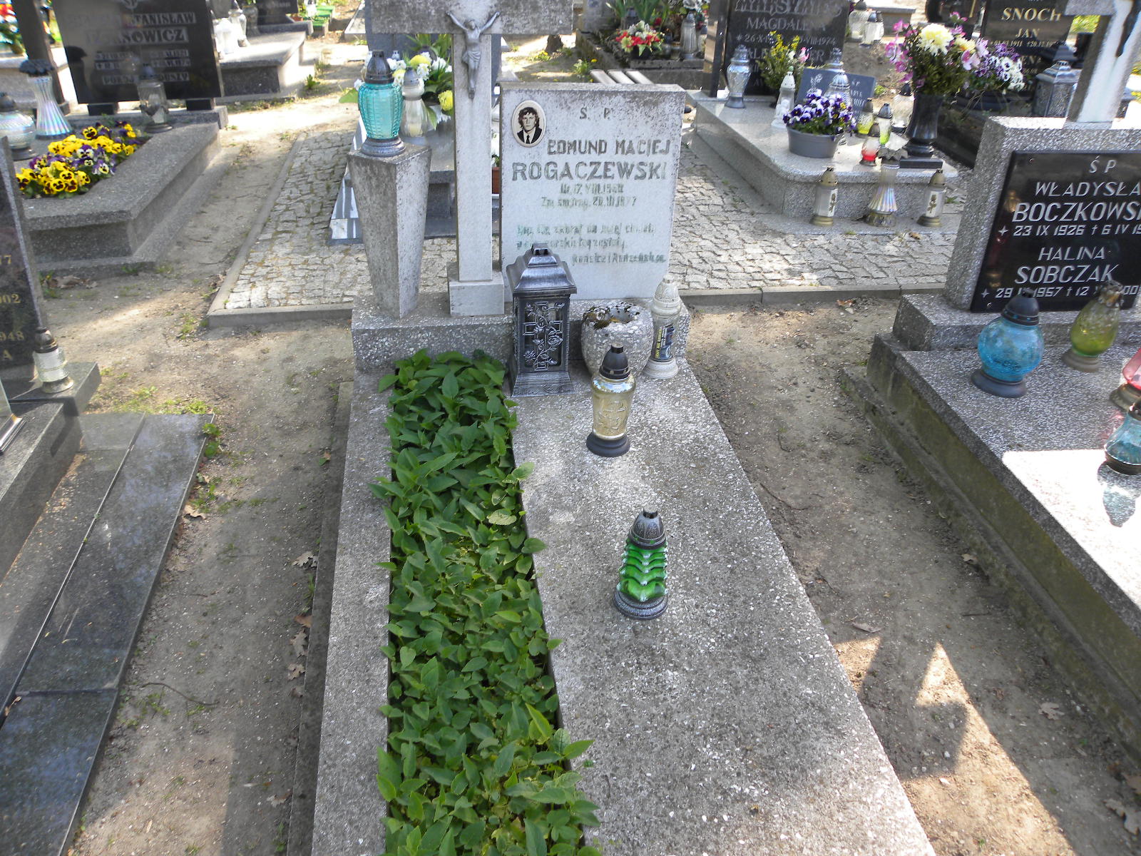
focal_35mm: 26
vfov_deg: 53.1
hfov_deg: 67.3
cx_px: 570
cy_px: 428
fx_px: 857
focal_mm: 4.6
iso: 64
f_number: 3.2
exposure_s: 1/100
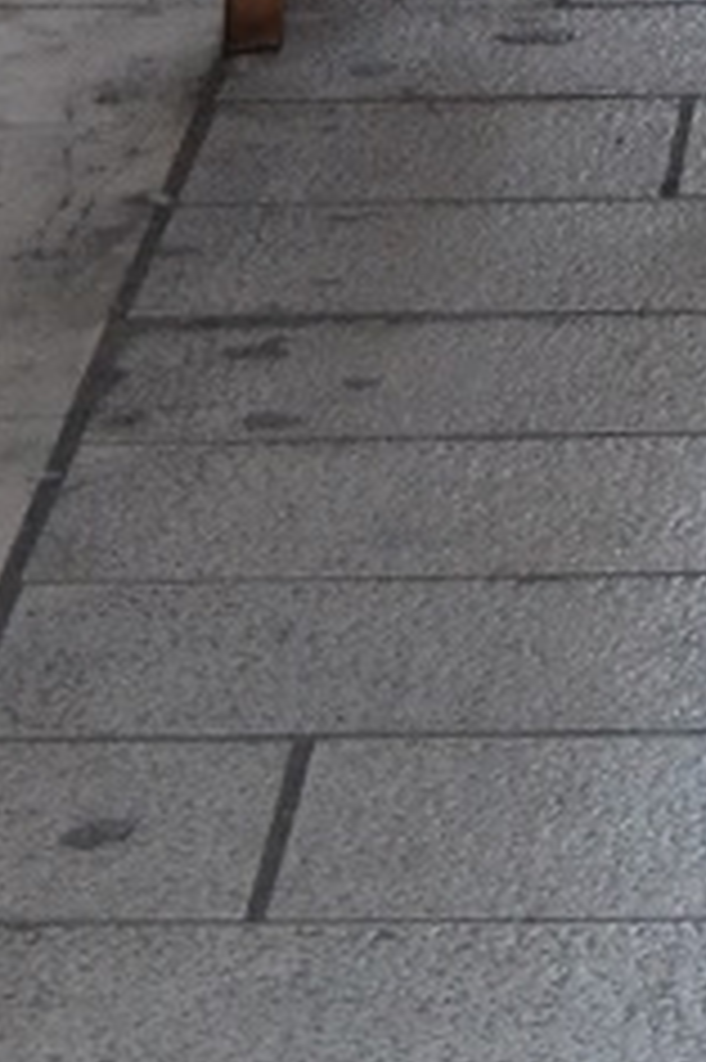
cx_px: 1354
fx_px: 8130
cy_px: -2149
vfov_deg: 6.7
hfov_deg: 4.9
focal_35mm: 276
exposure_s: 1/350
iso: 500
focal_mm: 24
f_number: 4.8
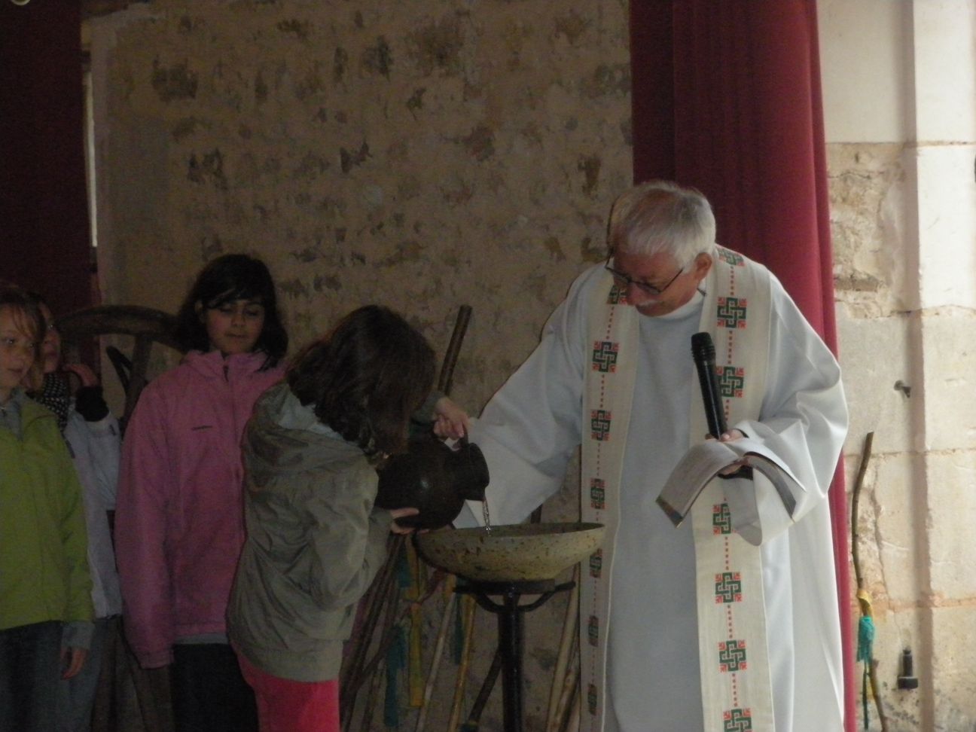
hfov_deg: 16.8
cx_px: 488
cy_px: 366
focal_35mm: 117
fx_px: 3299
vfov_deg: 12.7
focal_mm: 21.2
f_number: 5.3
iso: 800
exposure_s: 1/125
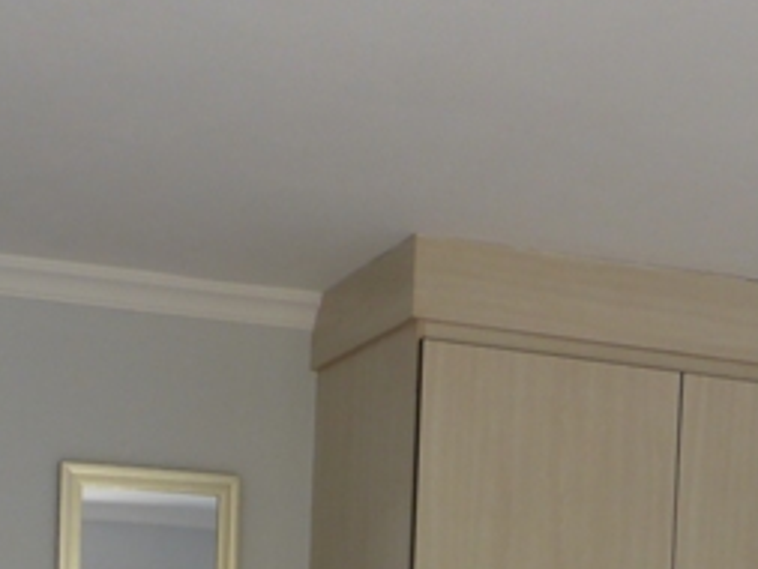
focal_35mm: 79
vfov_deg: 16.8
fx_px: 1731
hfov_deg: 24.7
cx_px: 395
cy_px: 880
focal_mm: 4.3
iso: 100
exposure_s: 1/60
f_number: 3.3
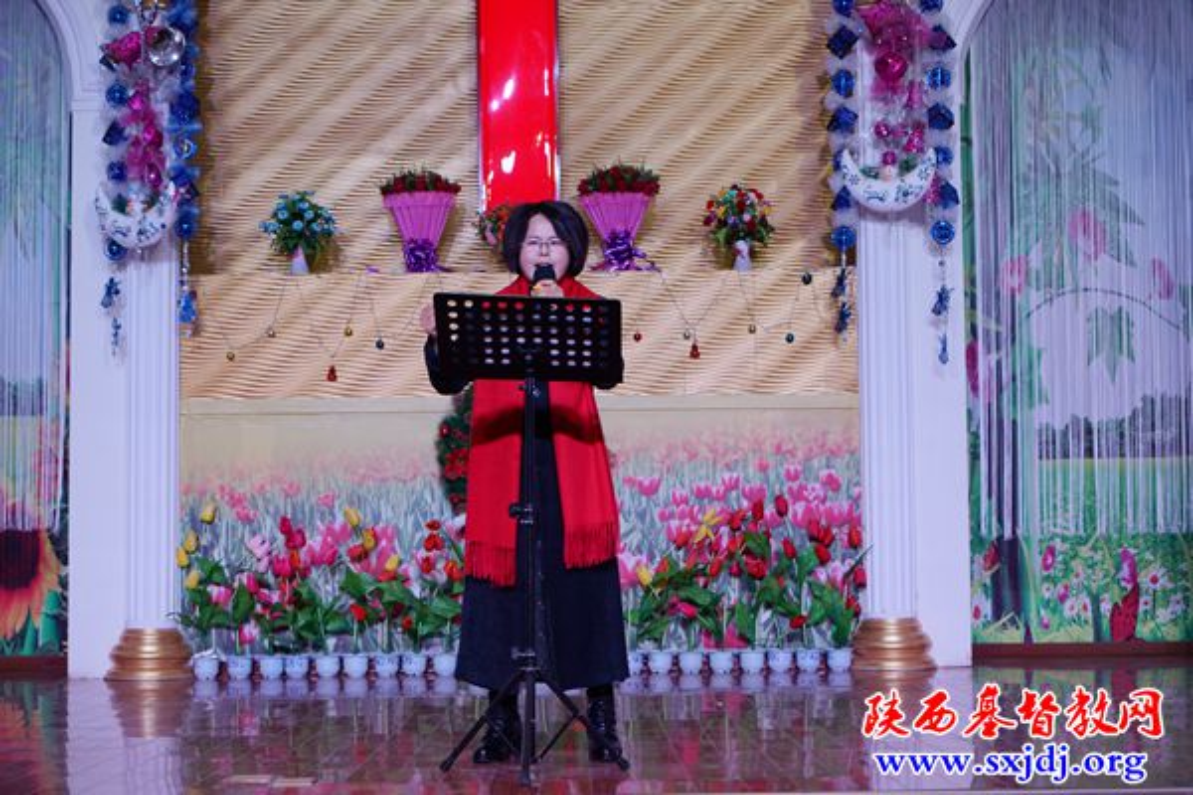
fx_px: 2121
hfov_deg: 31.4
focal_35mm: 64
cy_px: 398
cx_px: 596
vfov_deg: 21.2
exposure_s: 1/160
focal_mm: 64
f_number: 4
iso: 250
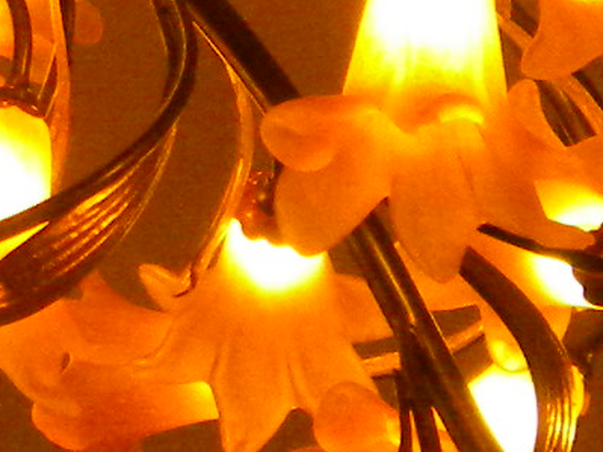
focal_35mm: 442
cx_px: -579
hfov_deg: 4.4
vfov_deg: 3.4
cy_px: -168
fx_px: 7697
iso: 318
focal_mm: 12.3
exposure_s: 1/120
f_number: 4.6
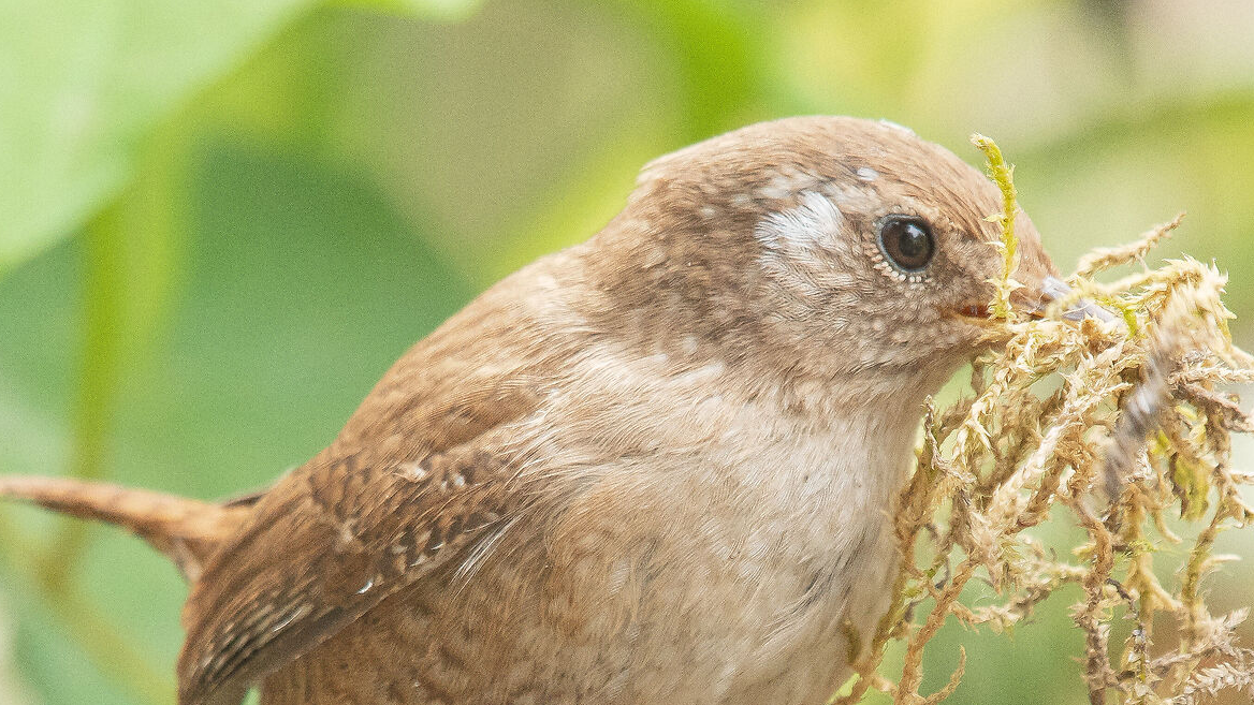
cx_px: 759
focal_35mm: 1614
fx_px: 53667
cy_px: 694
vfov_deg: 0.8
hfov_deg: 1.3
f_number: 8
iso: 560
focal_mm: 500
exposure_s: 1/125
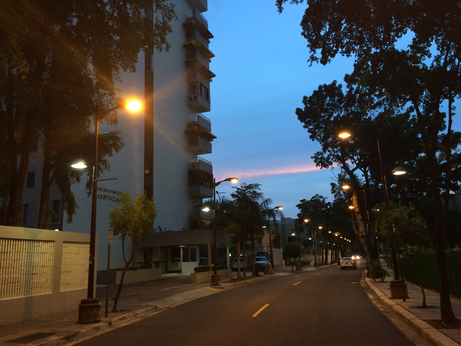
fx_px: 386
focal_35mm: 29
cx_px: 230
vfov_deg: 48.2
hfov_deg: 61.7
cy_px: 173
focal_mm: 4.15
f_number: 2.2
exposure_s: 1/30
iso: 80
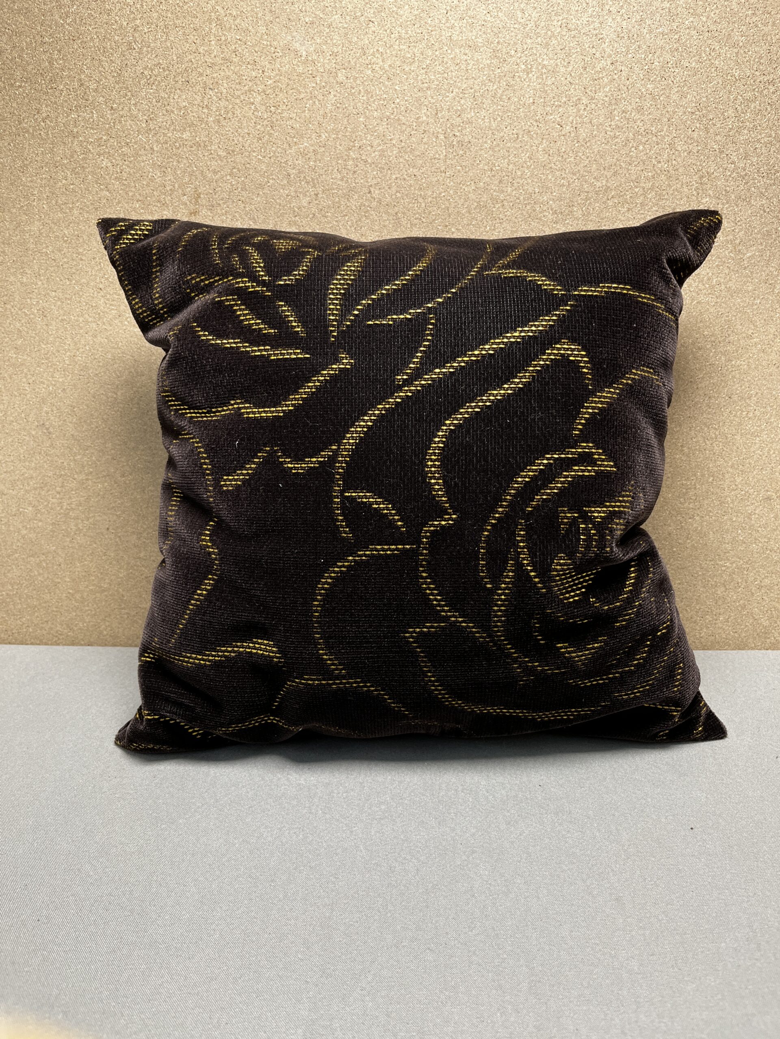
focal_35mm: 26
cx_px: 390
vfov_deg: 67.3
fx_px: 781
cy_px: 520
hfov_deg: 53.1
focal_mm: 5.1
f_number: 1.6
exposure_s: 1/100
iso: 80
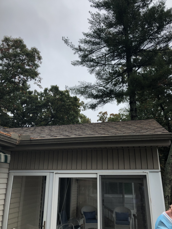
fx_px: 186
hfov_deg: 49.7
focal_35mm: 28
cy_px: 114
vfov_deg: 63.4
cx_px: 86
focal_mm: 3.99
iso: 20
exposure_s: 1/685
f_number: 1.8
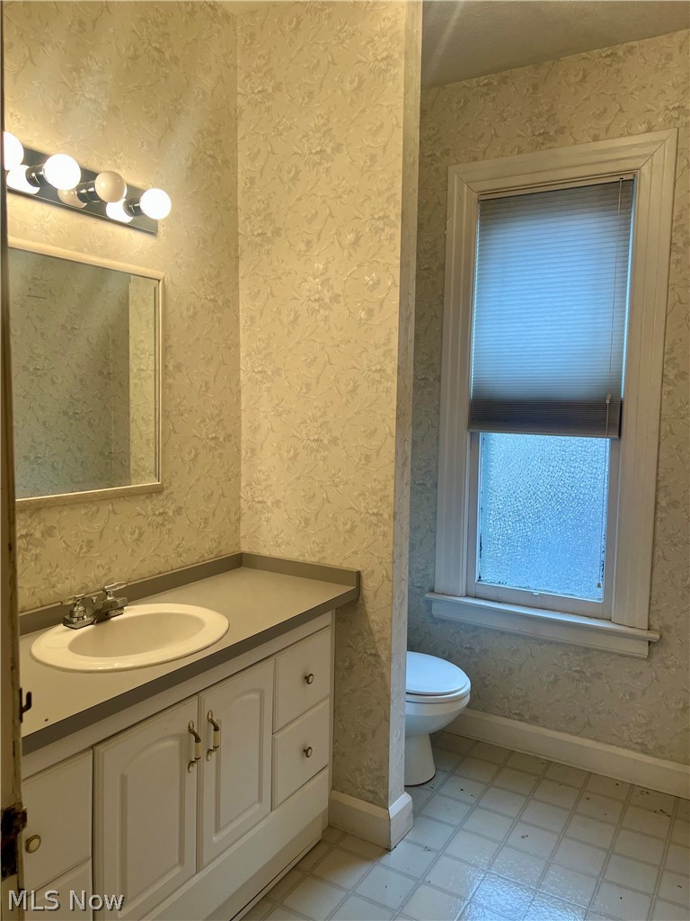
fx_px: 691
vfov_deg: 67.3
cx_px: 345
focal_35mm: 26
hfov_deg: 53.1
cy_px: 460
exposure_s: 1/120
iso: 64
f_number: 1.5
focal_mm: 5.7
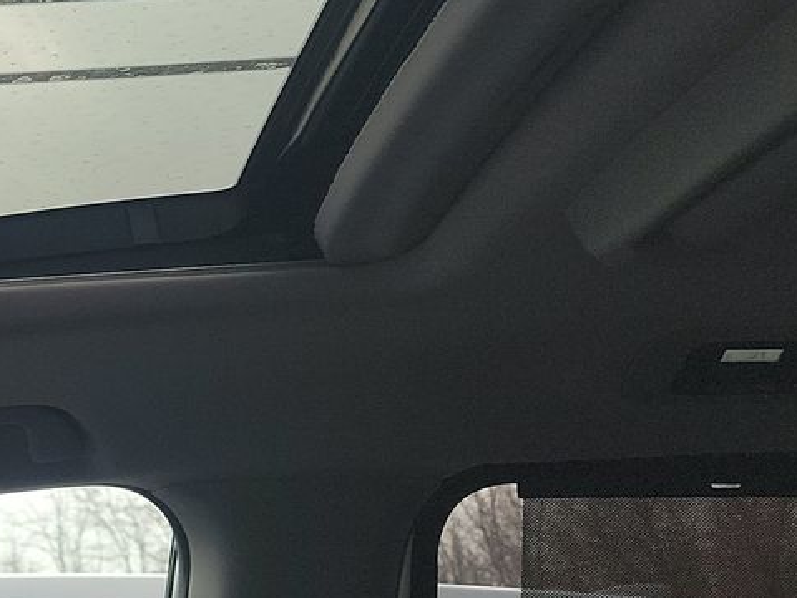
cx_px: -335
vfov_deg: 18.3
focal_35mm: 80
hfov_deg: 21.3
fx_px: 1842
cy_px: 143
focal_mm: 6.7
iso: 70
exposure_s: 1/119
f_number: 1.8
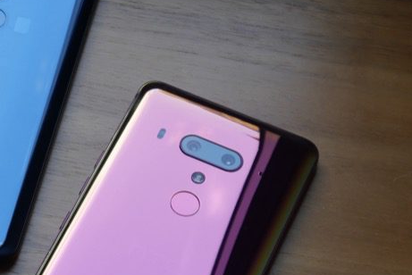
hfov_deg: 12.8
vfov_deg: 8.8
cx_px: -64
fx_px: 1798
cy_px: 175
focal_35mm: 157
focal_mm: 29
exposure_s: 1/125
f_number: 5.6
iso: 200
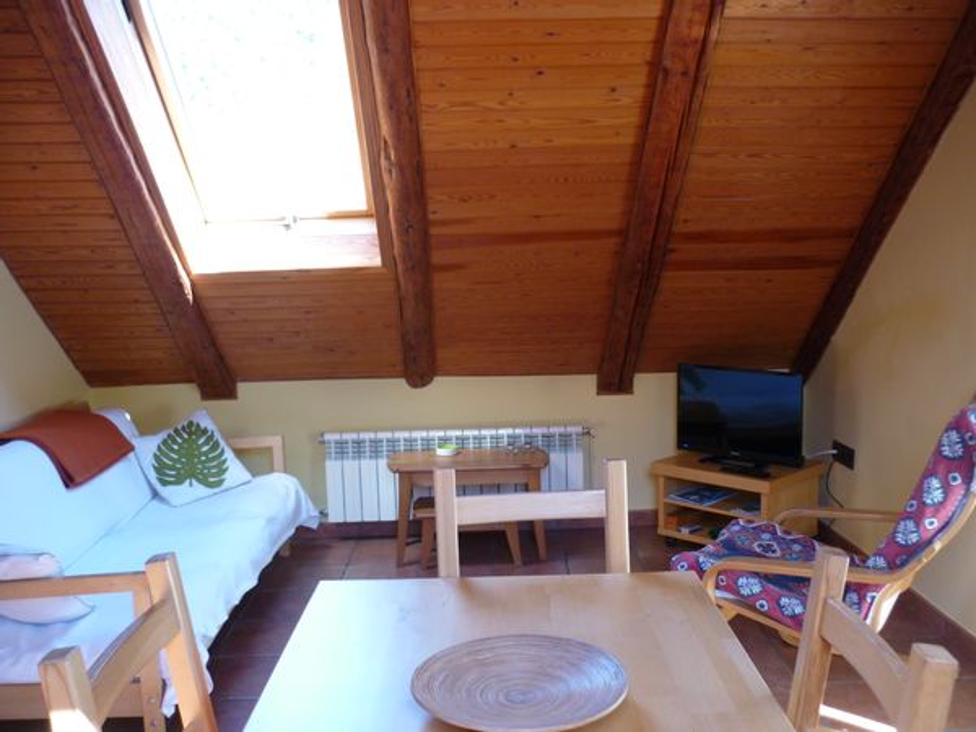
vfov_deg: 42.9
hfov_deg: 55.4
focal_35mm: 33
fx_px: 930
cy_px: 366
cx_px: 488
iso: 125
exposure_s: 1/30
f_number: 2.8
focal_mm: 5.5
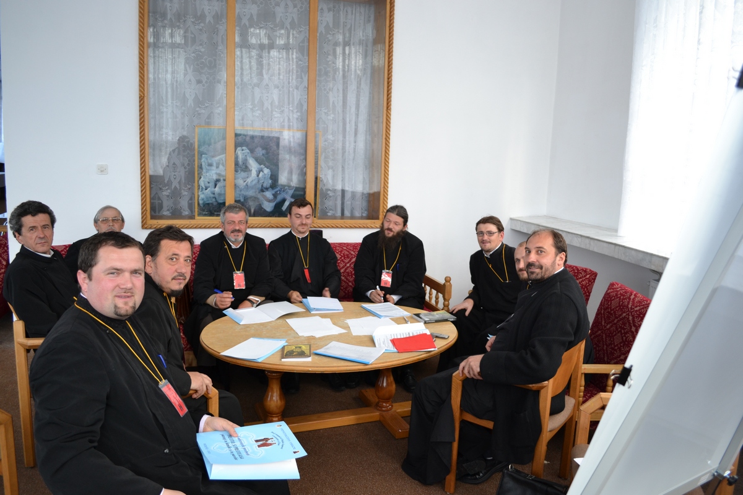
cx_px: 372
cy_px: 248
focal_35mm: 27
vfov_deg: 47.9
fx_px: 557
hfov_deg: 67.4
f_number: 4
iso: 400
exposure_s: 1/60
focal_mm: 18
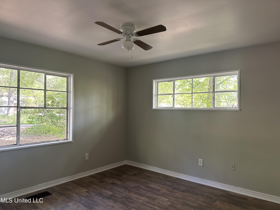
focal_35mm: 24
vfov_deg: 56.8
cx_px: 140
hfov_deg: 71.6
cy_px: 105
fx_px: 194
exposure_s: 1/82
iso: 250
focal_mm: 6.86
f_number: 1.78
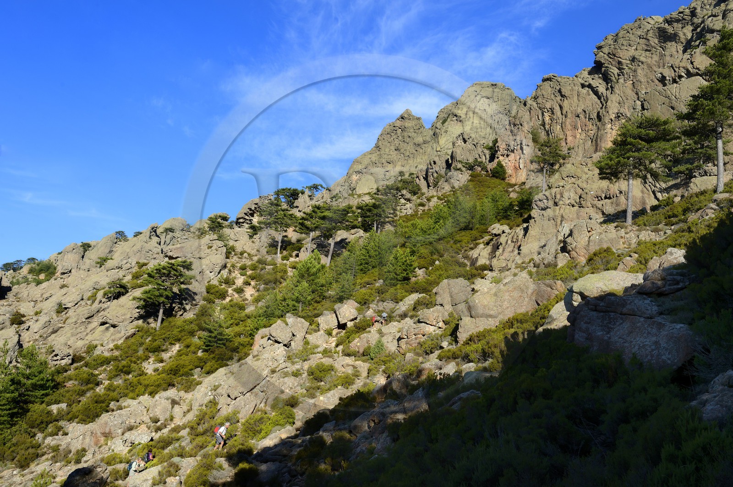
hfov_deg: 54.5
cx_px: 366
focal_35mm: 35
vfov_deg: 37.8
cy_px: 244
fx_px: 712
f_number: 10
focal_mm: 35
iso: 200
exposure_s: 1/200
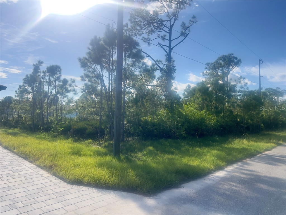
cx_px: 143
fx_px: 215
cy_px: 108
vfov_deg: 53.1
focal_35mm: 26
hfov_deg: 67.3
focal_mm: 5.7
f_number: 1.5
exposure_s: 1/6579
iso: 50
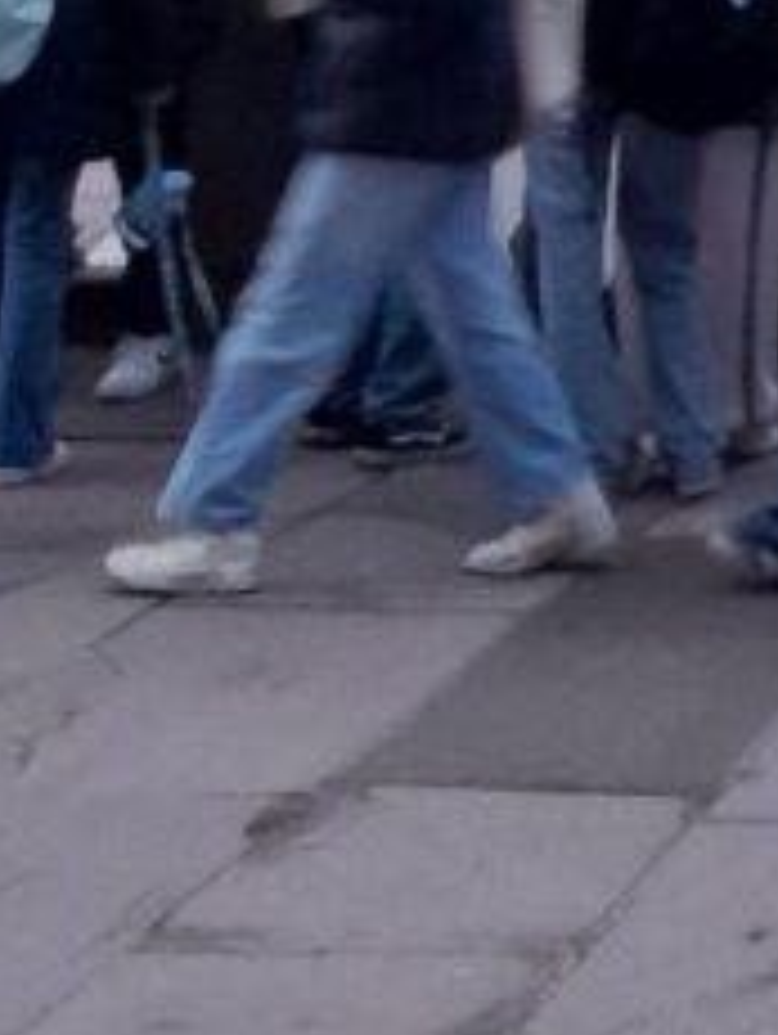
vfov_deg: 14.5
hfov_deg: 11.0
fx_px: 3589
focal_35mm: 120
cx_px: 1641
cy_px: -801
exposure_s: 1/50
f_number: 1.8
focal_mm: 4
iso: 200
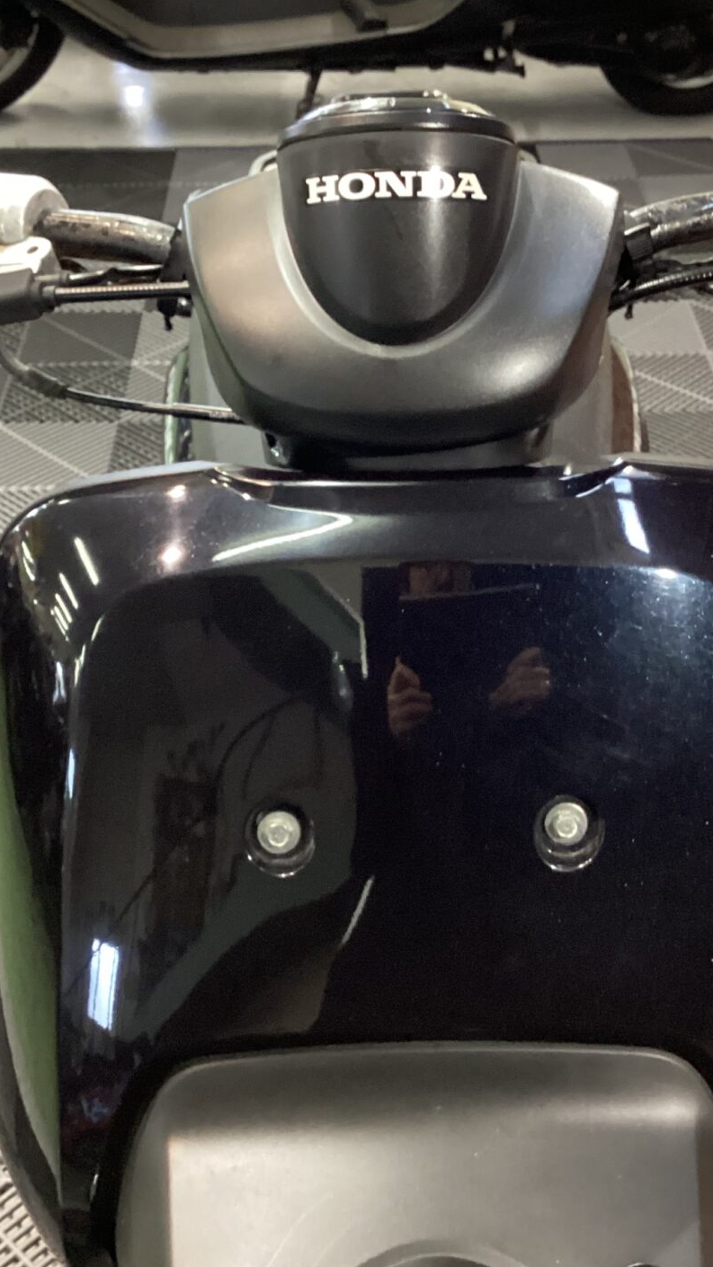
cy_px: 628
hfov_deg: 26.0
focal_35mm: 46
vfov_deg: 44.6
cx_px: 385
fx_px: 1546
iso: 400
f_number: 2.4
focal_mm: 3.3
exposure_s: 1/30
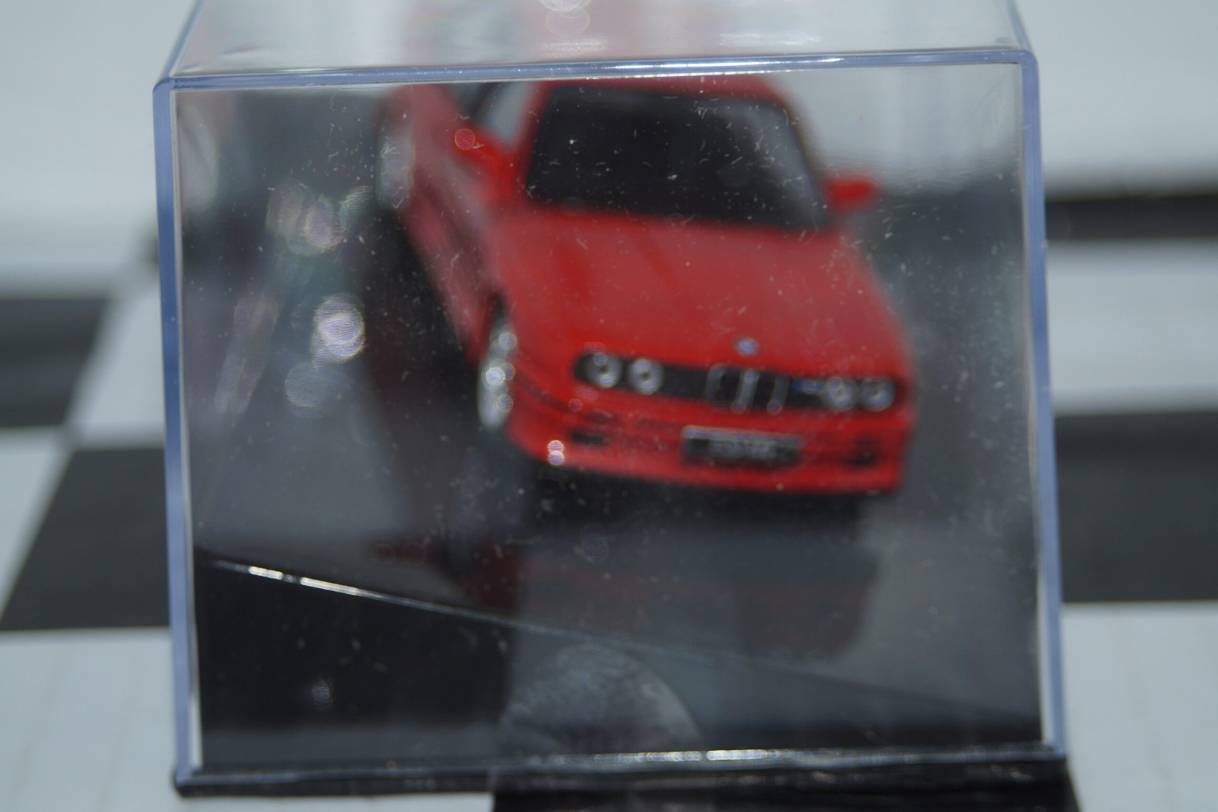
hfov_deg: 19.5
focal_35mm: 105
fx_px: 3552
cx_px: 609
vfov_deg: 13.0
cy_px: 406
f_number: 5.6
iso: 200
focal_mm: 70
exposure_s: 1/160
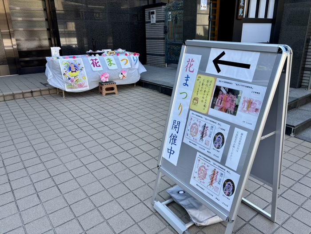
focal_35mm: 26
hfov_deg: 67.3
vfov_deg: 53.1
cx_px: 156
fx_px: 234
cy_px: 117
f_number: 1.6
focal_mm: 5.96
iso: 50
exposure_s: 1/512
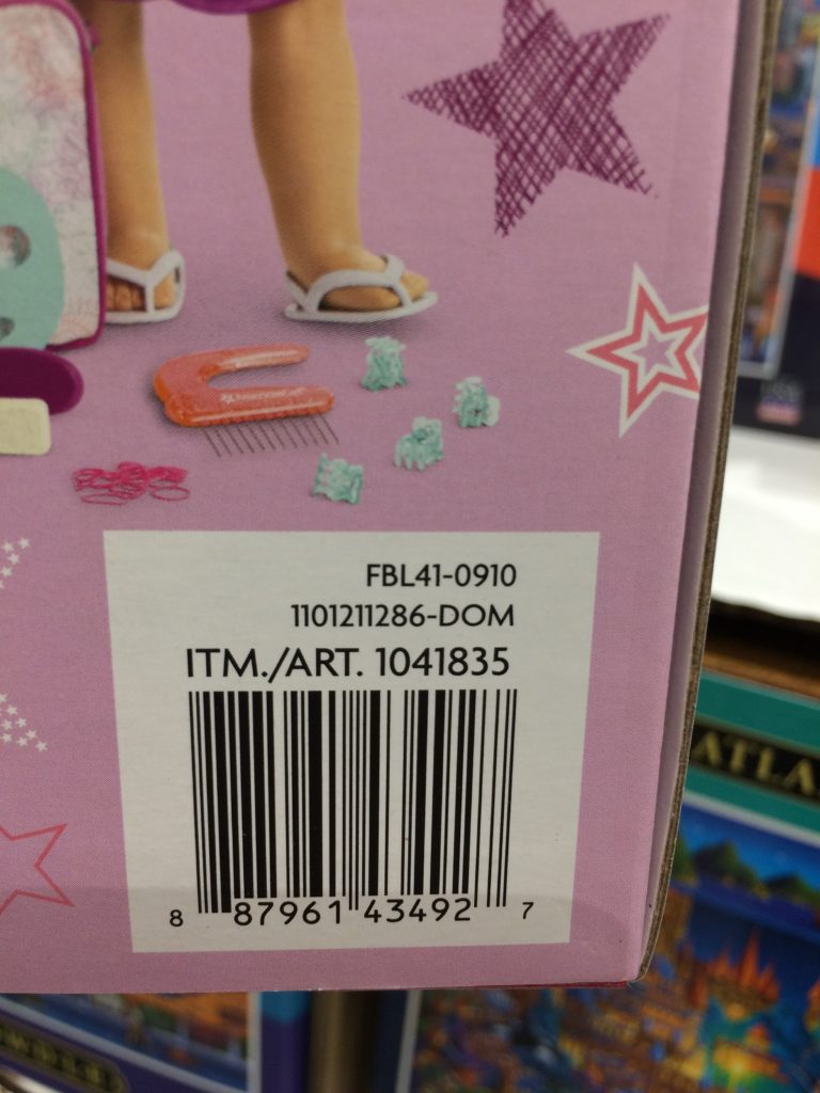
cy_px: 546
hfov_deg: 48.2
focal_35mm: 29
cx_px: 410
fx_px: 916
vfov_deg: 61.7
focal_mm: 4.15
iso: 100
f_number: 2.2
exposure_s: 1/30
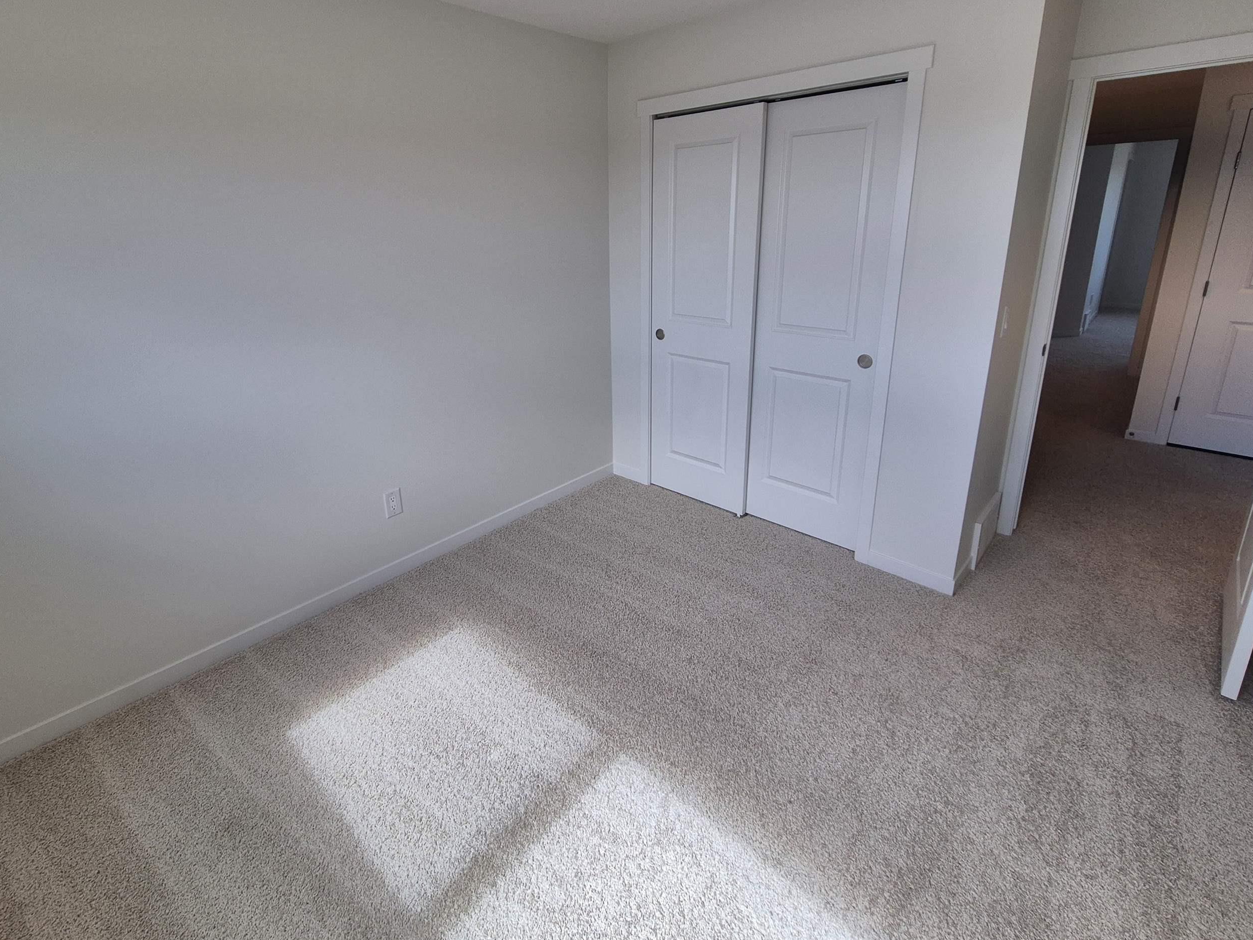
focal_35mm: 16
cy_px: 391
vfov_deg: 77.5
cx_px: 576
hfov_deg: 94.3
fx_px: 579
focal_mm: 1.74
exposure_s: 1/210
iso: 50
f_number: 2.2
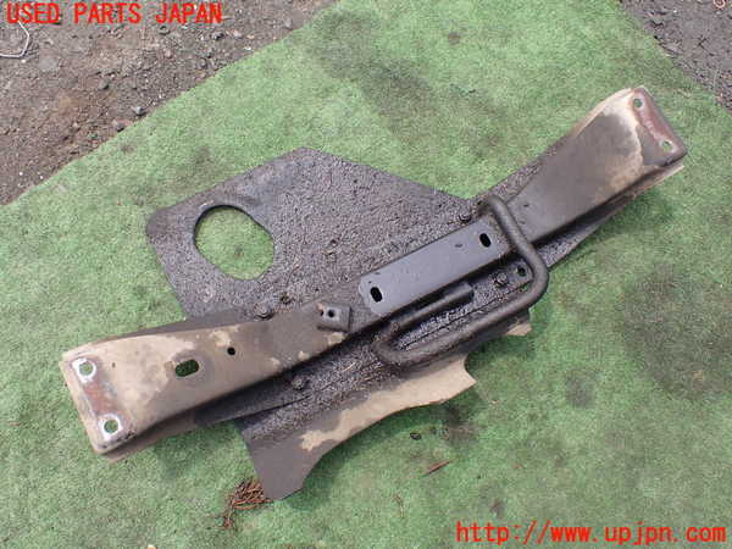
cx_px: 366
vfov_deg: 46.8
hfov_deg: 60.0
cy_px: 274
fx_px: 634
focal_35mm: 30
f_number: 3.2
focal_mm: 5.4
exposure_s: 1/400
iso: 100
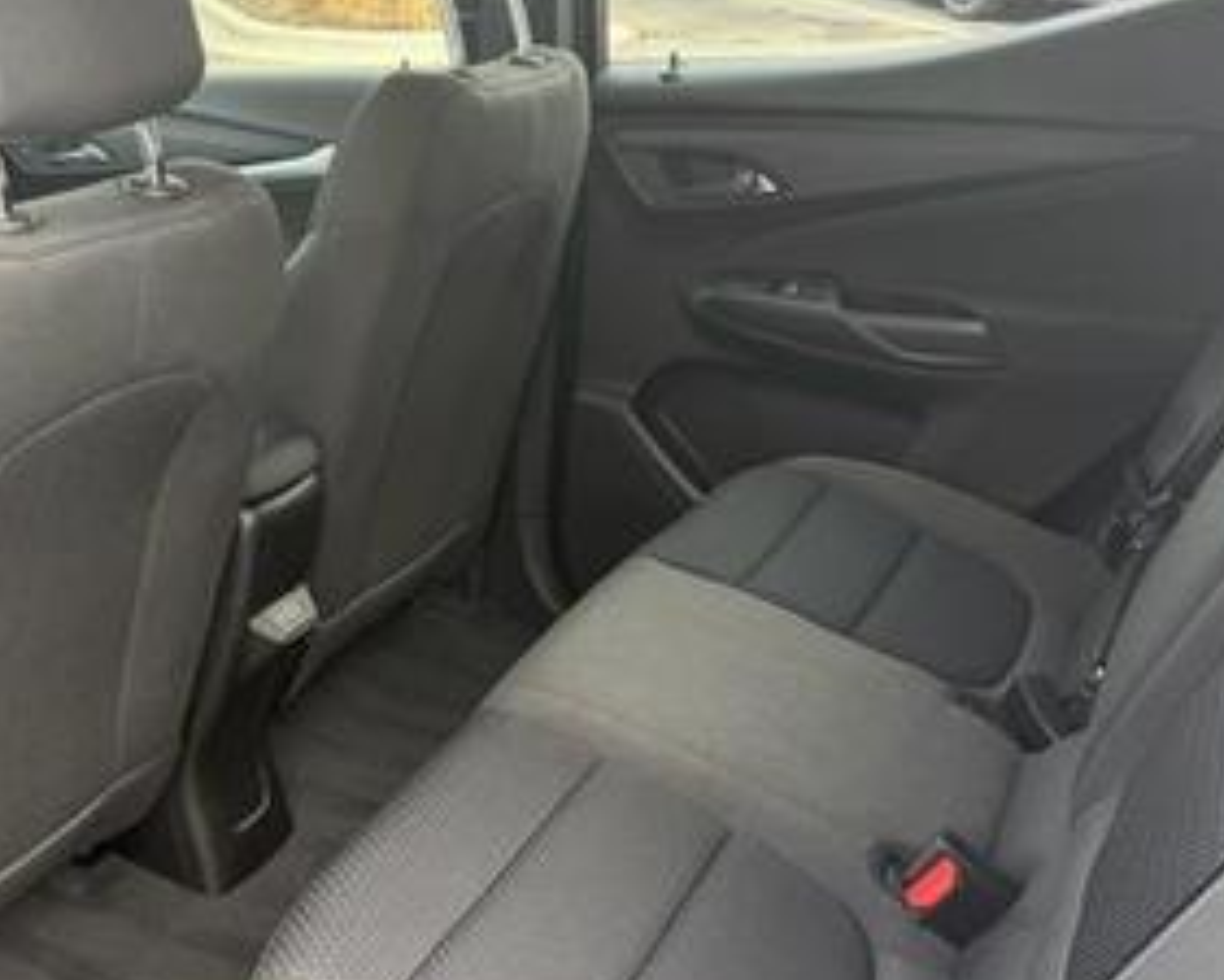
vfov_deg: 35.5
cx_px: 501
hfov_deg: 43.6
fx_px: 1522
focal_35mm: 42
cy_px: 610
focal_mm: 6.76
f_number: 1.78
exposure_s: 1/245
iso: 80
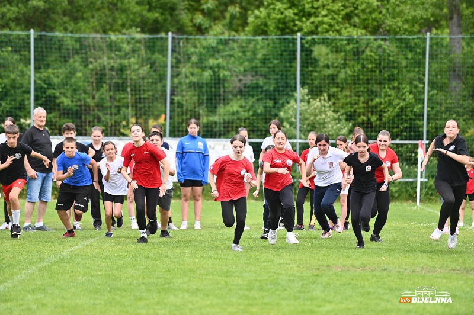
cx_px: 237
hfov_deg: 10.3
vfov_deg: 6.9
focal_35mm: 200
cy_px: 158
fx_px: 2631
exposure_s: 1/2500
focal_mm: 200
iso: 320
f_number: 3.2
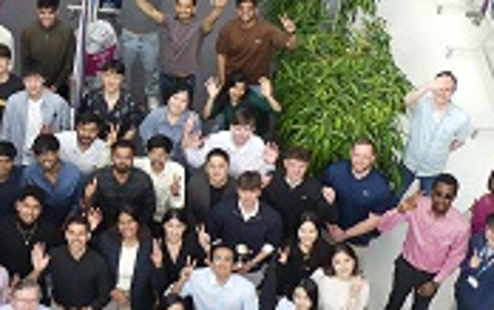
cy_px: 111
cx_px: 109
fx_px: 1159
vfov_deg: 15.2
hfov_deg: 23.8
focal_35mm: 86
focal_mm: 7.4
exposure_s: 1/160
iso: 100
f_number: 2.8
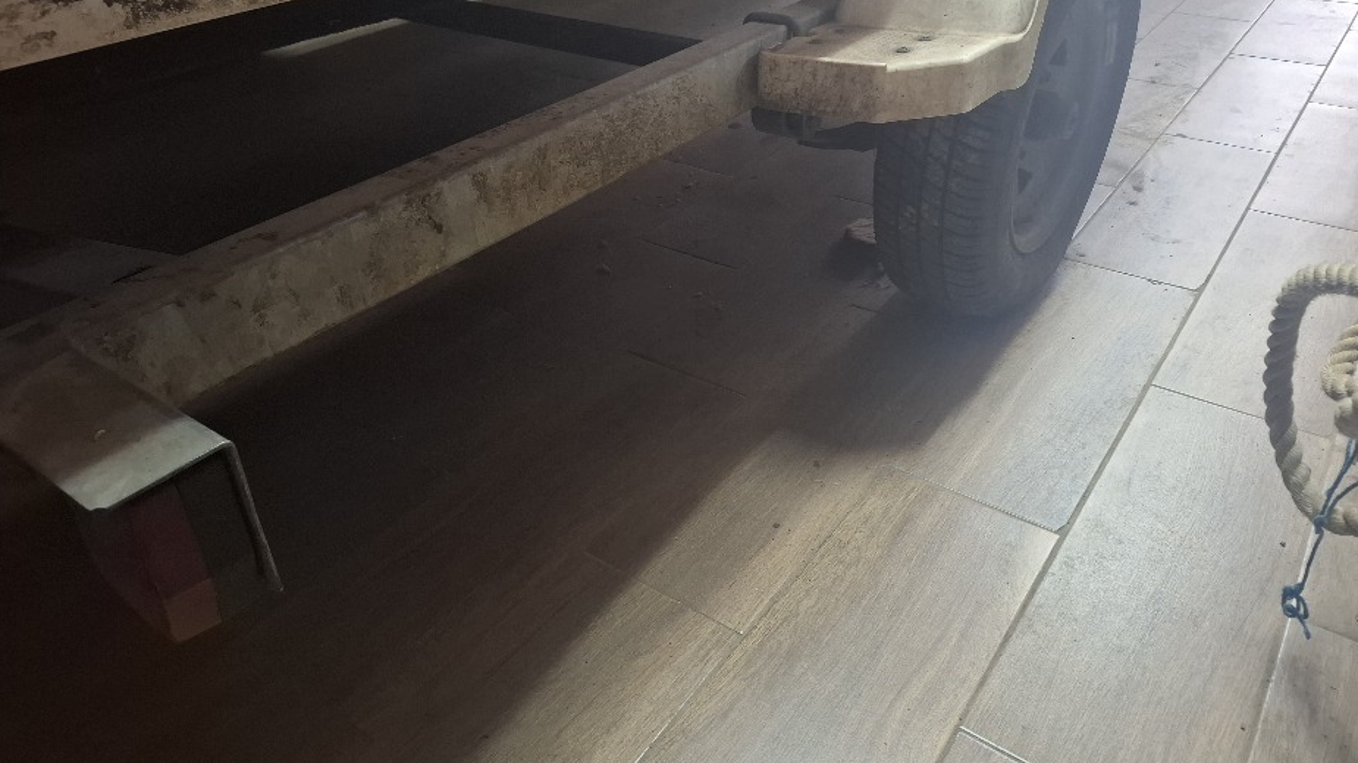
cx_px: 686
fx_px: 936
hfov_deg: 71.9
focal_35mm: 26
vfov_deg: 44.3
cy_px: 335
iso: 400
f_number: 1.8
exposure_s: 1/33
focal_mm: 5.54
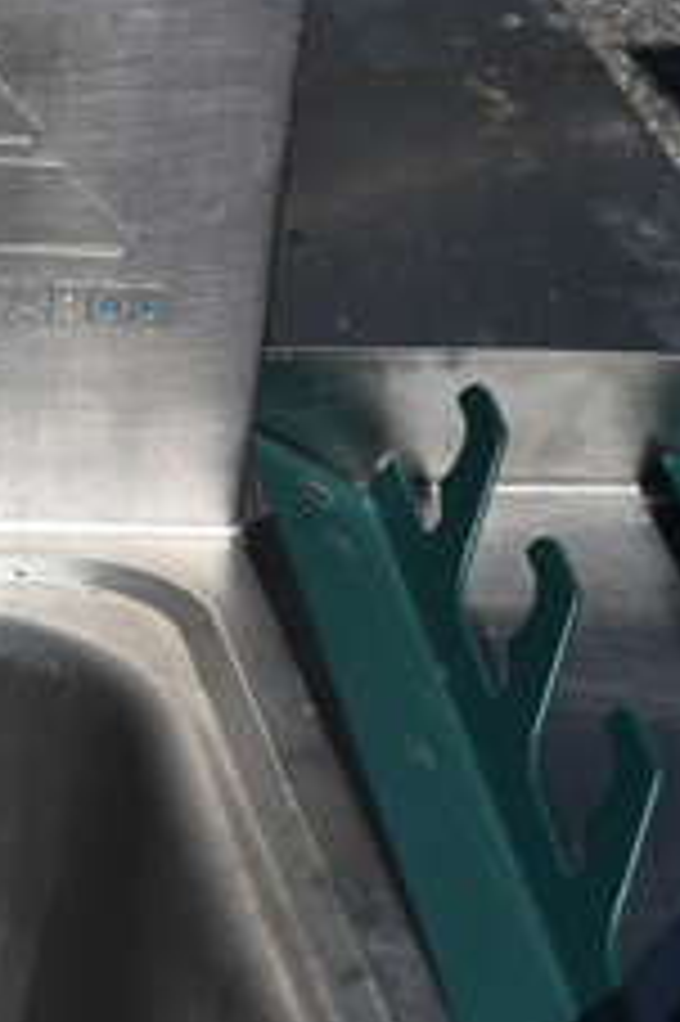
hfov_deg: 9.0
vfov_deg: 14.1
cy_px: 664
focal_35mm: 145
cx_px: -599
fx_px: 4114
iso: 100
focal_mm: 24
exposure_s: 1/500
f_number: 11
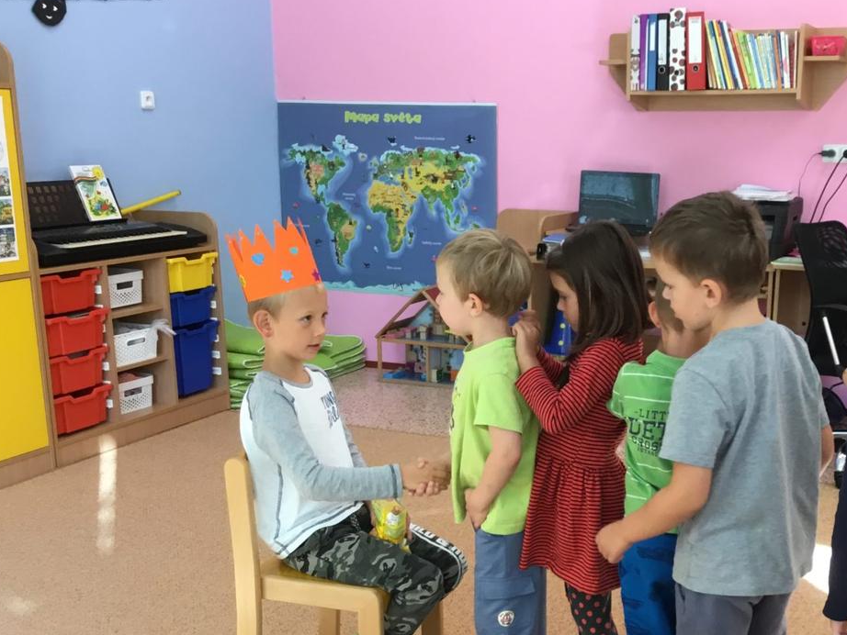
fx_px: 1101
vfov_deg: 32.0
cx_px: 571
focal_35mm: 45
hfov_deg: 41.5
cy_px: 420
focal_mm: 3.3
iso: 40
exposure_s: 1/33
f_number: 2.4
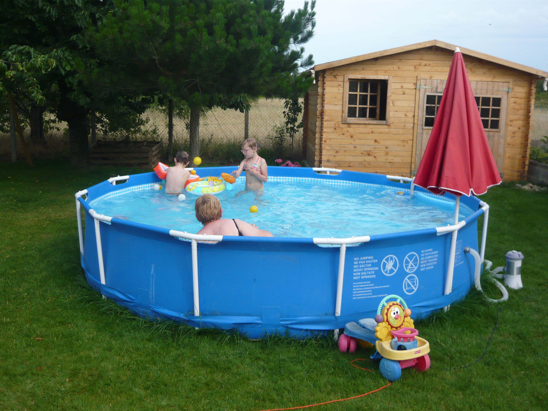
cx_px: 274
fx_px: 570
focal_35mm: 36
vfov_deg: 39.7
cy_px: 206
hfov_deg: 51.4
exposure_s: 1/640
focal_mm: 5.8
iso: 100
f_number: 3.1
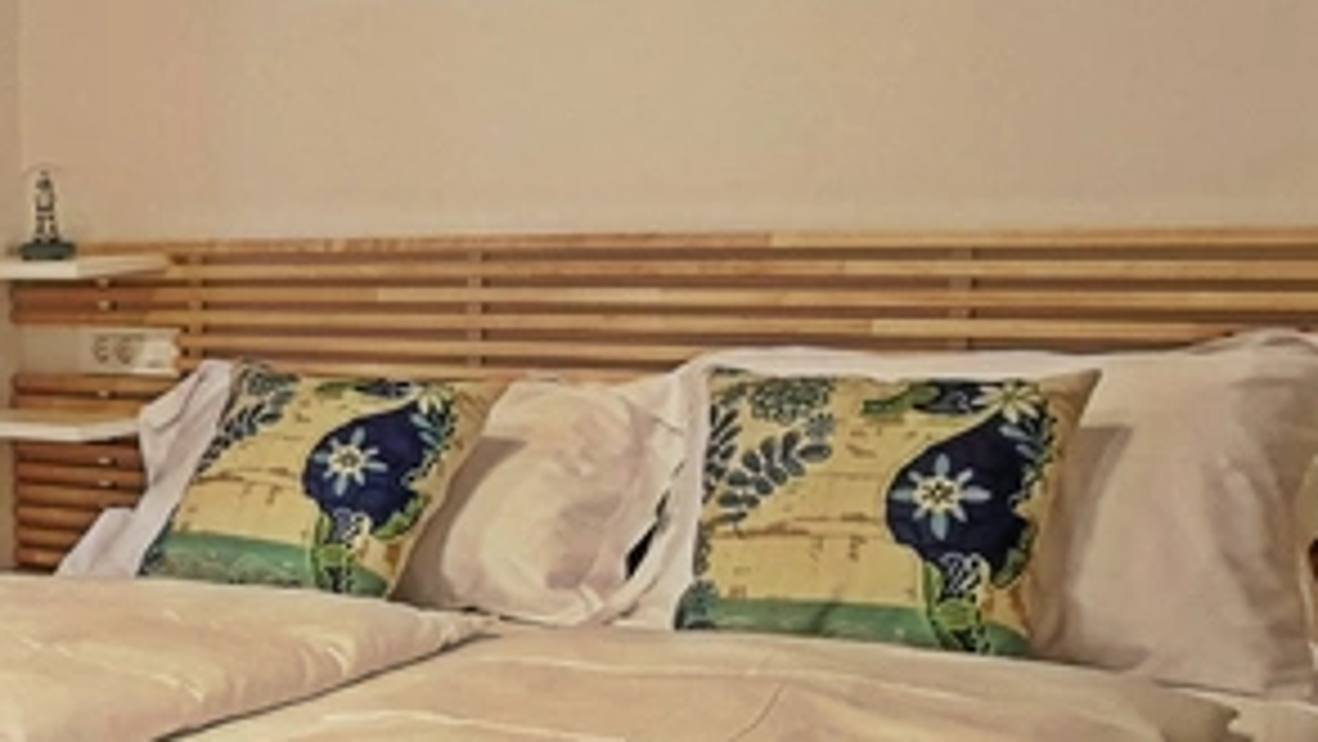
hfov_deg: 31.4
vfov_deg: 19.7
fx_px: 2132
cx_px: -36
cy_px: 427
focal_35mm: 61
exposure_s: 1/50
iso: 320
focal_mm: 2.35
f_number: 2.2
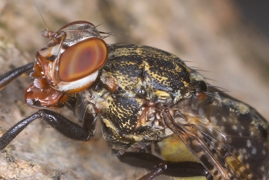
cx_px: 102
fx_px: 2136
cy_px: 143
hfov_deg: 7.2
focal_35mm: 286
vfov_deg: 4.8
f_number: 16
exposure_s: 1/125
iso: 500
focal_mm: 105
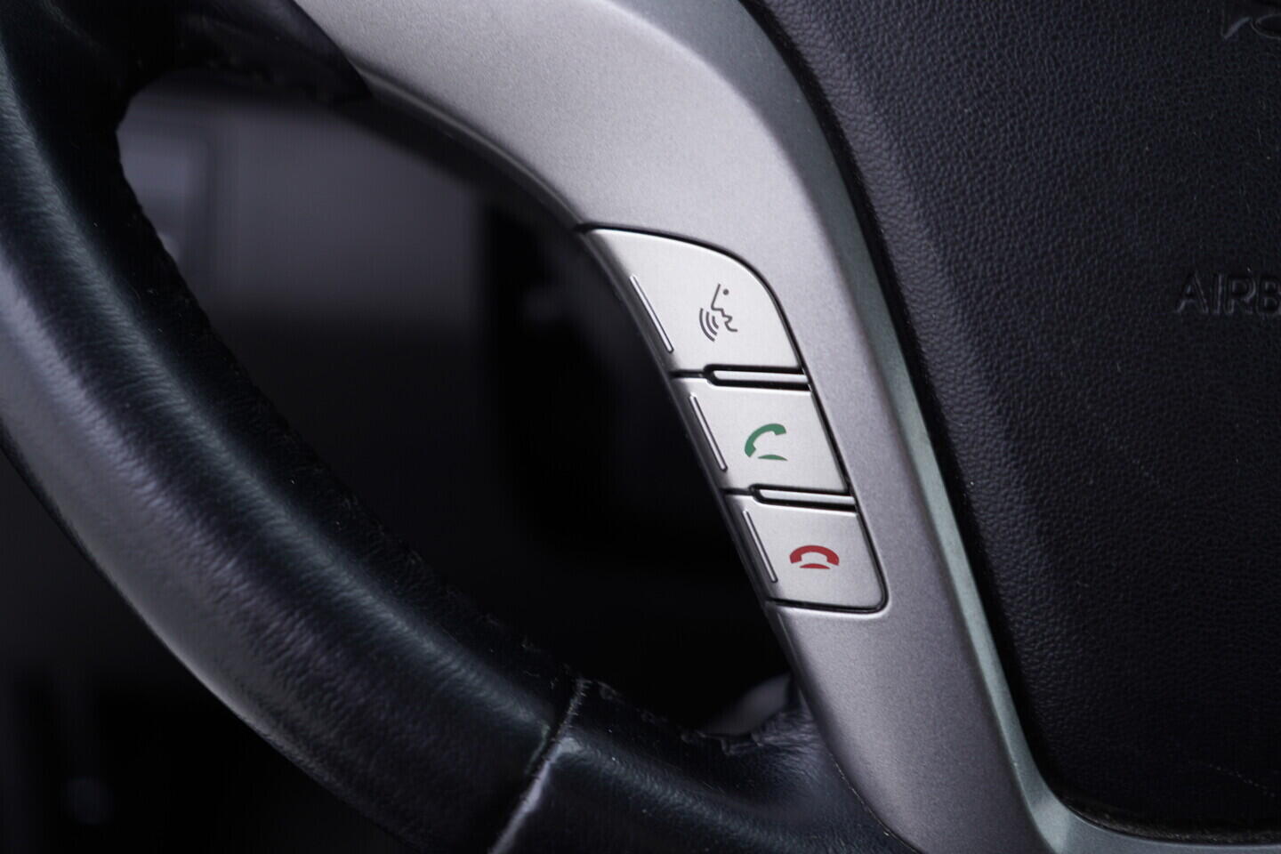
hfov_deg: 53.1
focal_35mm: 36
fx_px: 1281
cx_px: 640
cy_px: 427
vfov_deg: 36.9
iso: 125
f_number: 2.8
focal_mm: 24
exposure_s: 1/40
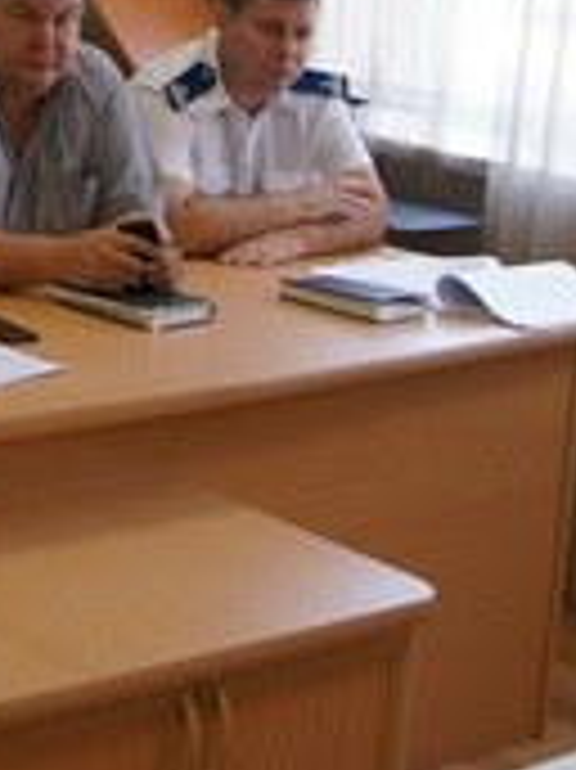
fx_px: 2066
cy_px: 43
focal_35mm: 93
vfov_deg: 20.6
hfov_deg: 14.9
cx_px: -234
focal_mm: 22
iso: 200
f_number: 4.5
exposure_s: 1/40
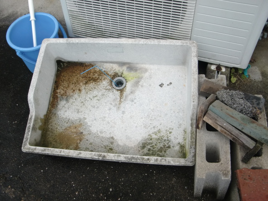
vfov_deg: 37.7
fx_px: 294
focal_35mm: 38
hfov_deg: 49.0
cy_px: 100
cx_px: 134
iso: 64
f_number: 3.9
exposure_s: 1/250
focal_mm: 6.66
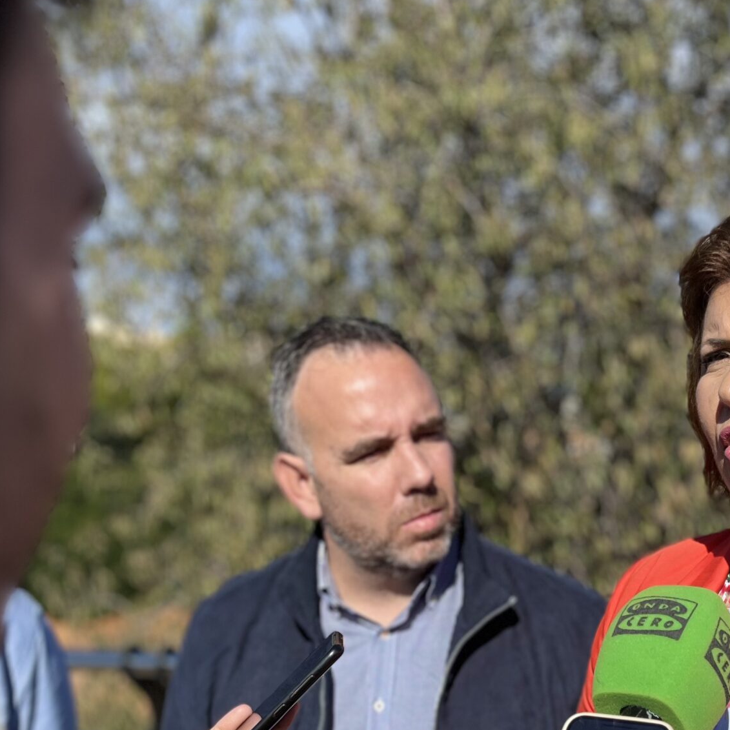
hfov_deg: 32.1
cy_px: 554
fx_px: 1241
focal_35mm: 52
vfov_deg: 32.1
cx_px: 566
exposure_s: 1/4310
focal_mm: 5.1
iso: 50
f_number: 1.6
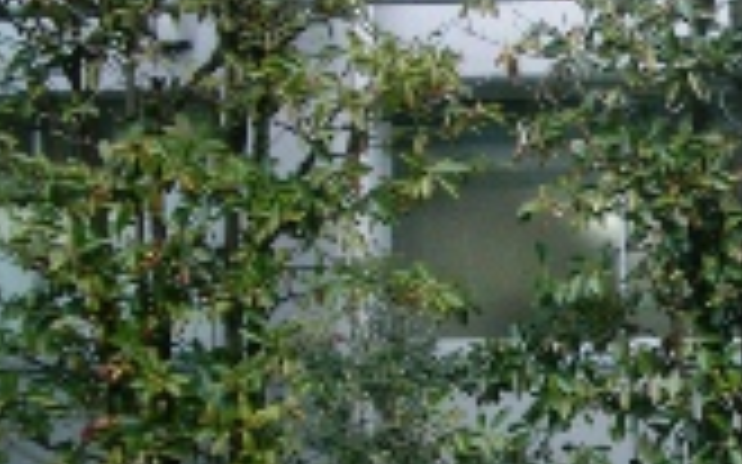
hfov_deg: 19.3
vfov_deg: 12.8
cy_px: 410
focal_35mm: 101
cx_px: 908
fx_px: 2042
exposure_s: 1/100
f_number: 2.6
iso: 50
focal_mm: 5.8
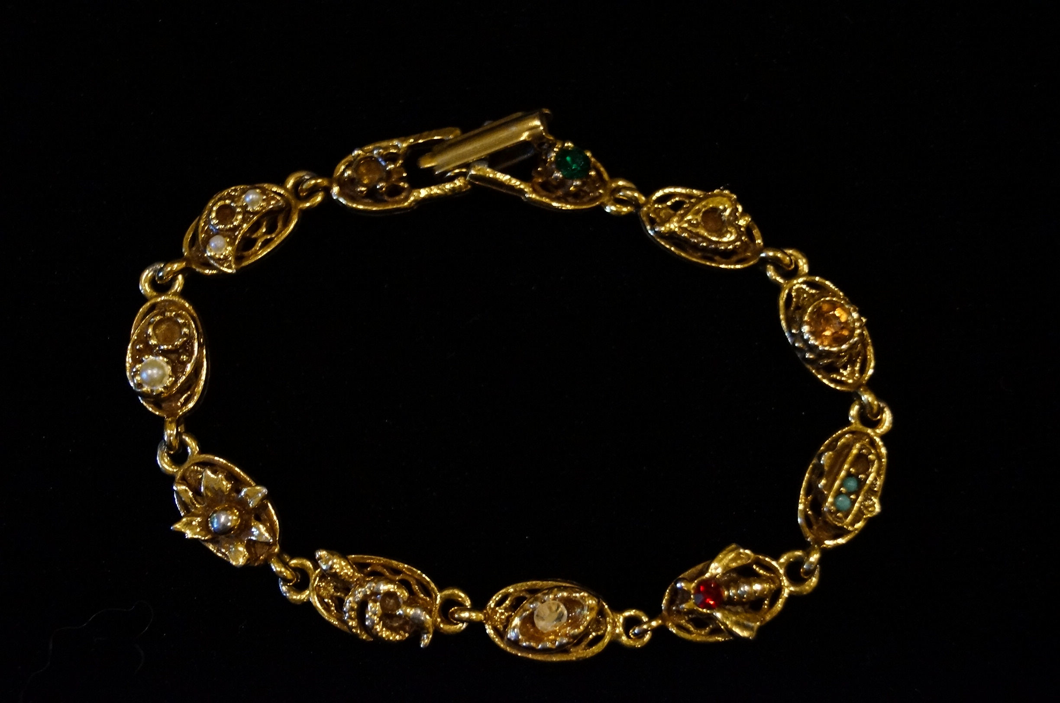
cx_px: 530
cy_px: 352
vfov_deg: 20.1
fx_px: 1984
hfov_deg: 29.9
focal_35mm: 68
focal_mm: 45
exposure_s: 1/50
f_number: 5.6
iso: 3200
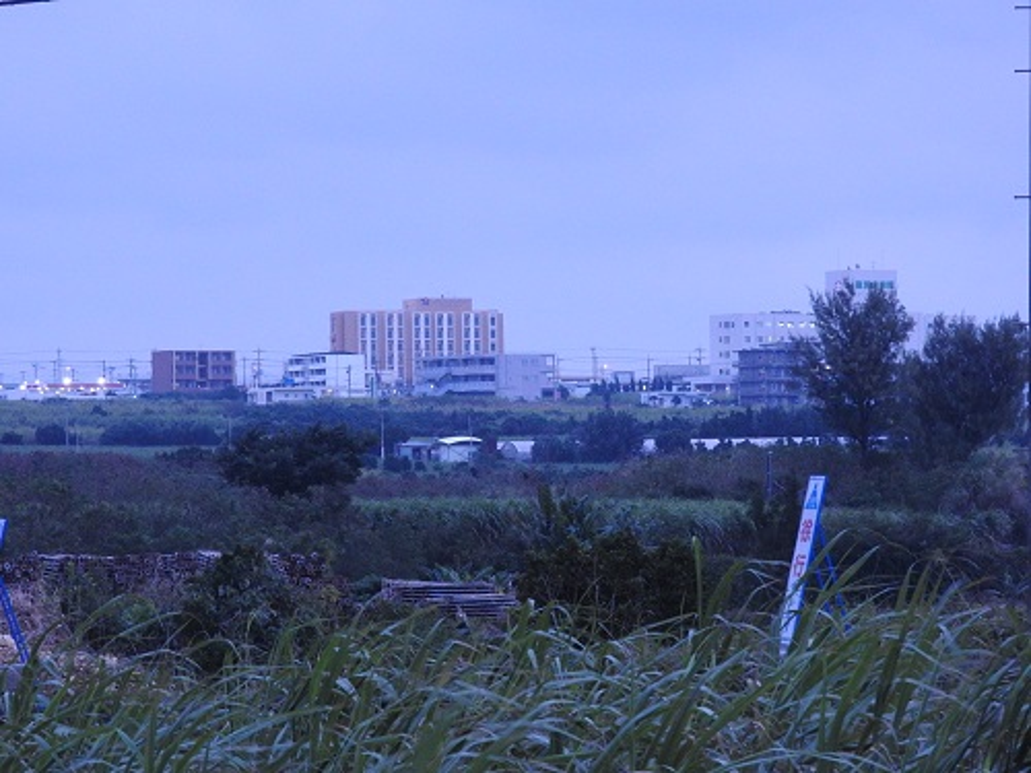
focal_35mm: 180
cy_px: 386
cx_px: 516
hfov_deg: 11.0
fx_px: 5361
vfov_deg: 8.2
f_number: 5.3
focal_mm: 32.2
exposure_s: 1/15
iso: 560
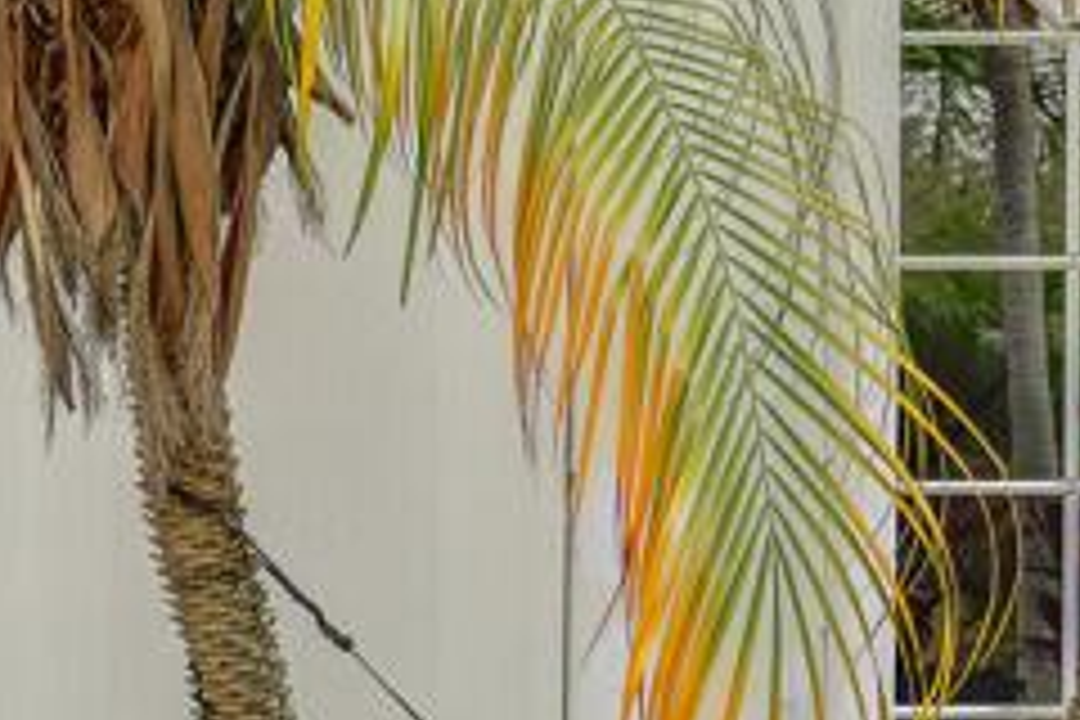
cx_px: -842
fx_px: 2160
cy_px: 801
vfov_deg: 18.2
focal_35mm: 72
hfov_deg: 20.4
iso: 800
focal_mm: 16
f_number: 8
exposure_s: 1/160
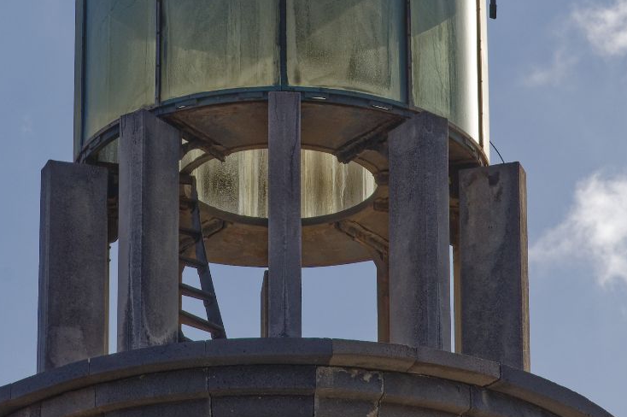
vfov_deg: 4.7
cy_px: 31
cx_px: 264
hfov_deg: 7.0
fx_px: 5098
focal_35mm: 293
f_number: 8
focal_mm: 105
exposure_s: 1/320
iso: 100
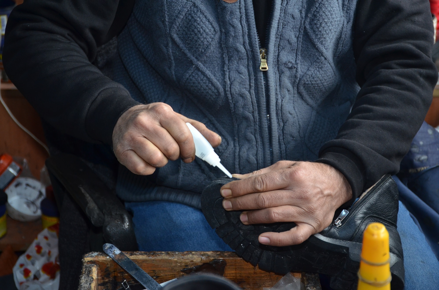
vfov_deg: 14.6
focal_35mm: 93
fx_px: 1132
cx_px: 220
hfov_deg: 22.0
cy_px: 145
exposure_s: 1/60
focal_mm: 62
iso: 800
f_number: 5
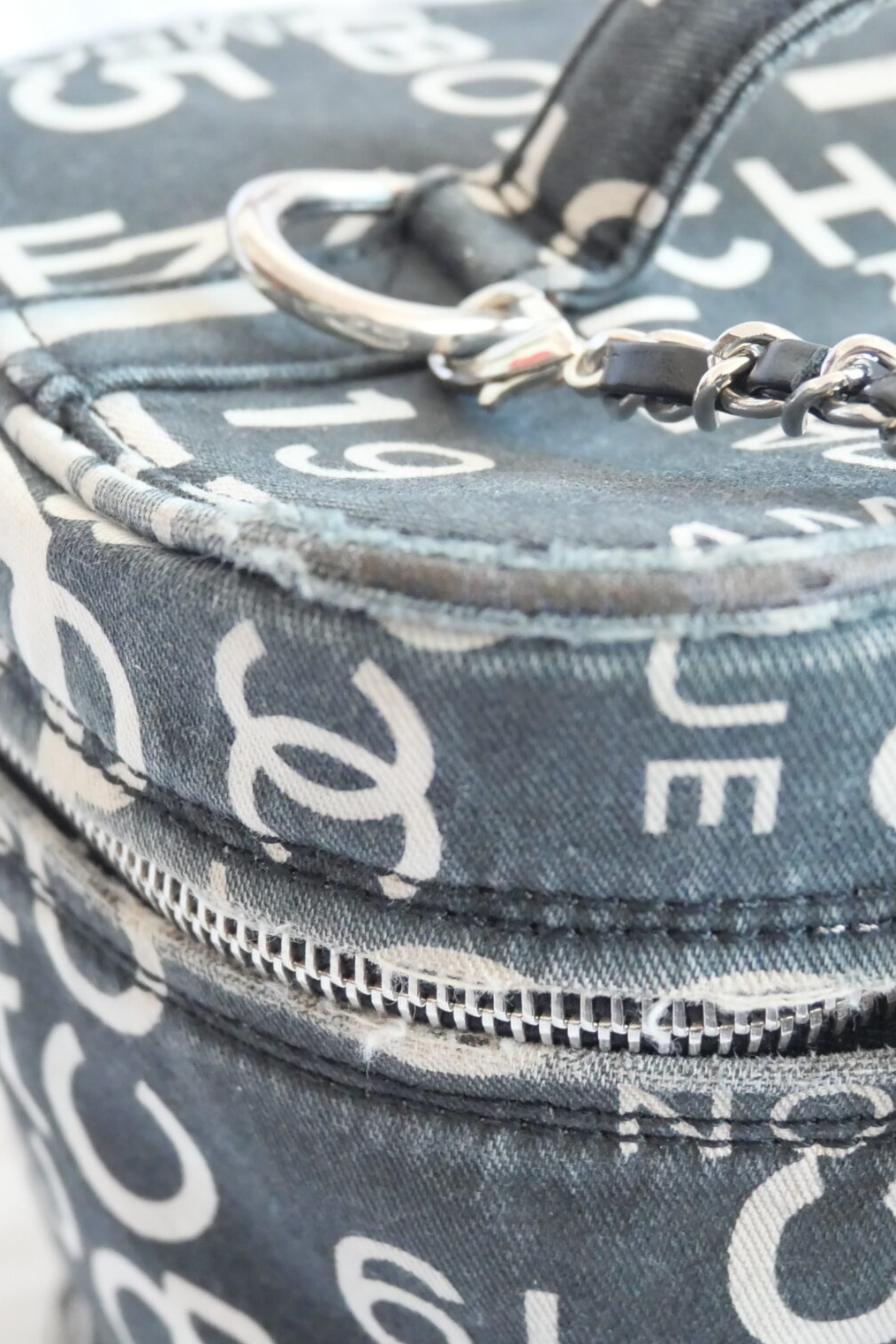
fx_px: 2091
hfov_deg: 24.2
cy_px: 576
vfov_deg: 35.6
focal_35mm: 56
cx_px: 525
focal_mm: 16
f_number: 3.9
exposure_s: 1/60
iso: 3200
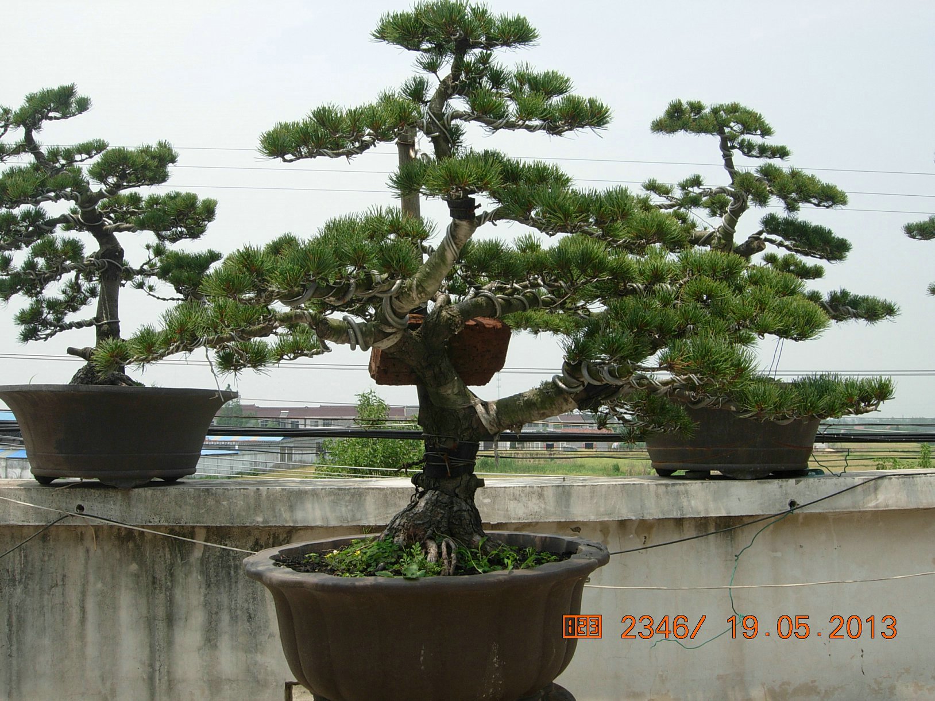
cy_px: 350
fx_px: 972
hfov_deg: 51.4
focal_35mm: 36
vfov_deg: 39.7
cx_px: 468
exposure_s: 1/279
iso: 50
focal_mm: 7.5
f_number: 6.1
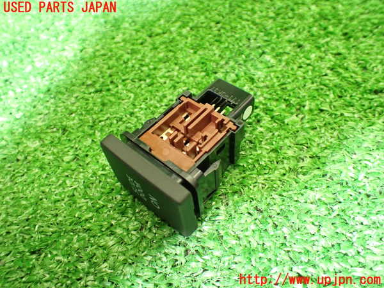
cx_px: 192
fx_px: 333
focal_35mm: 30
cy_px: 144
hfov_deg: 60.0
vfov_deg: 46.8
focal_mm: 5.4
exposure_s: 1/125
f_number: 2.3
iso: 800
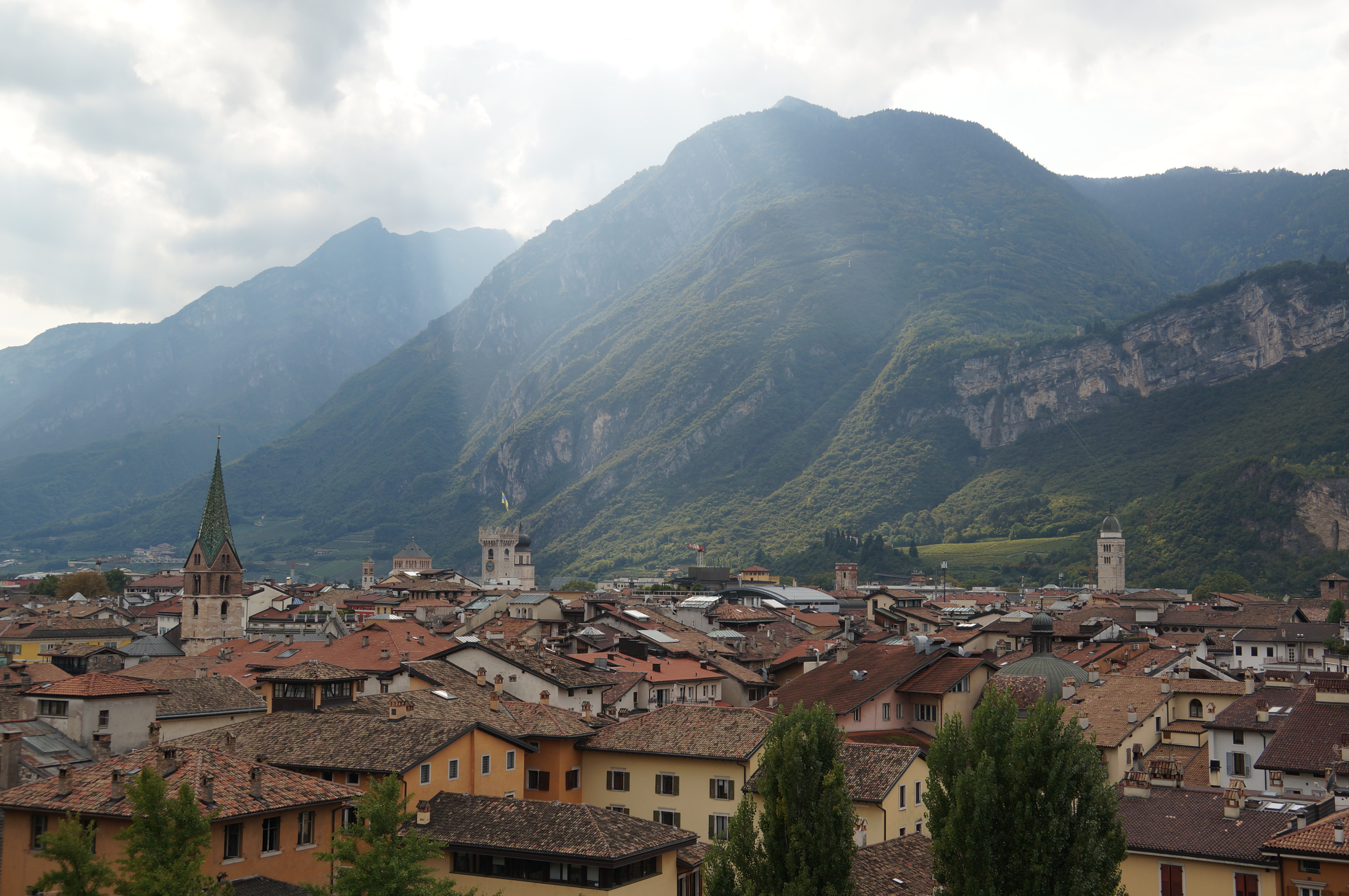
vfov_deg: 30.8
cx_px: 674
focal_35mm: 44
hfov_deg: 45.0
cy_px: 448
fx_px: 1628
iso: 100
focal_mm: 29
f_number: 6.3
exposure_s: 1/80
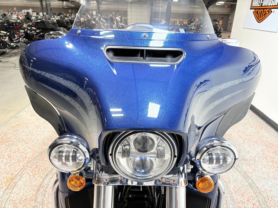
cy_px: 104
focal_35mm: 26
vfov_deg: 53.1
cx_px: 139
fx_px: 209
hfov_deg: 67.3
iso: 64
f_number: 1.6
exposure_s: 1/60
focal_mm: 5.96
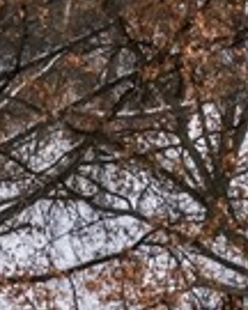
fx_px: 1523
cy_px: 768
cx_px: -459
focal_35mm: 166
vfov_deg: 10.0
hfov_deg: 8.1
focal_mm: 8.38
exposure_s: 1/1600
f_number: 2.8
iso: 100
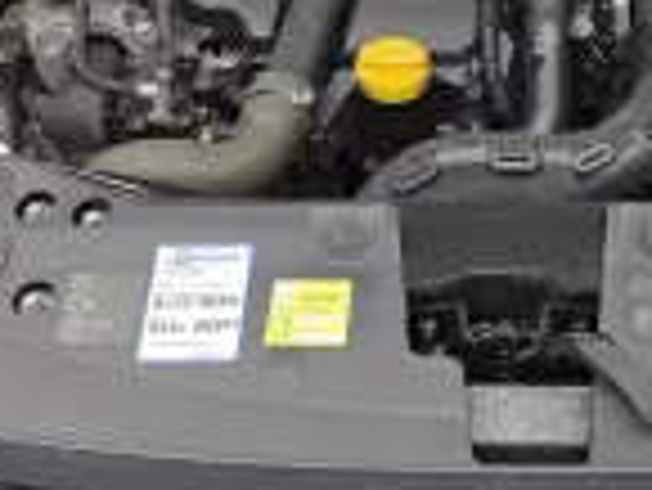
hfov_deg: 33.1
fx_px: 1074
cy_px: 130
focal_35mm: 57
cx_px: 490
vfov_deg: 25.4
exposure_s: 1/100
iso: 20
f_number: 1.7
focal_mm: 6.25
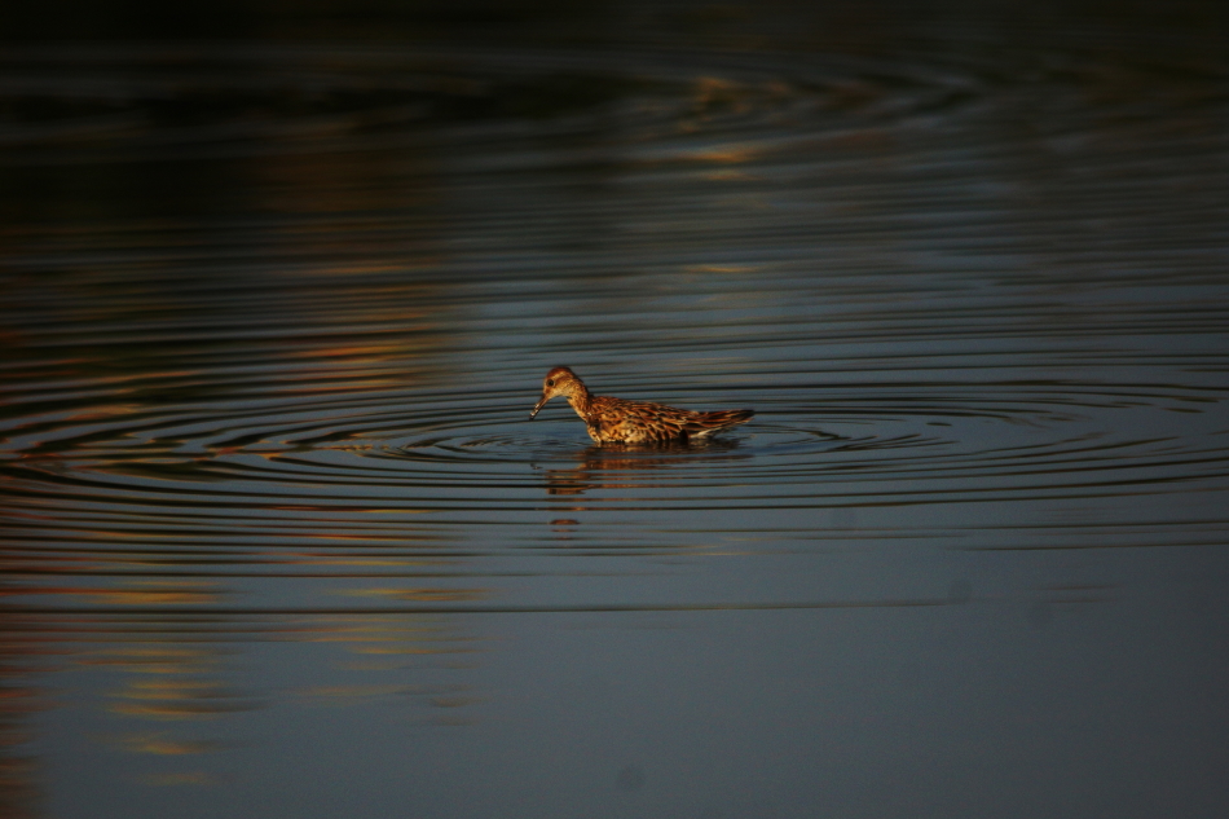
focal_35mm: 750
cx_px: 614
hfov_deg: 2.8
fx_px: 25598
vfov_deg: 1.8
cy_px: 410
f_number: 6.3
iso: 400
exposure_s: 1/2000
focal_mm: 500
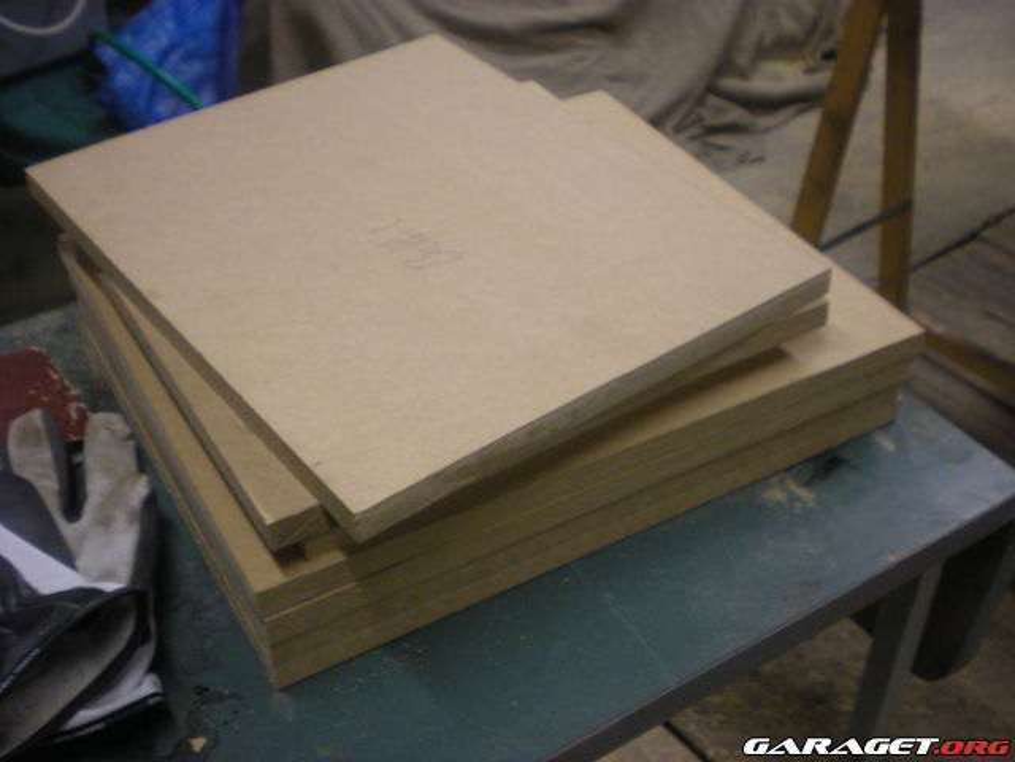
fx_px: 1290
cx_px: 508
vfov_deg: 32.9
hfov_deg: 42.9
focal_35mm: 44
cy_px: 381
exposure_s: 1/31
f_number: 3.5
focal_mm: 7.4
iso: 200
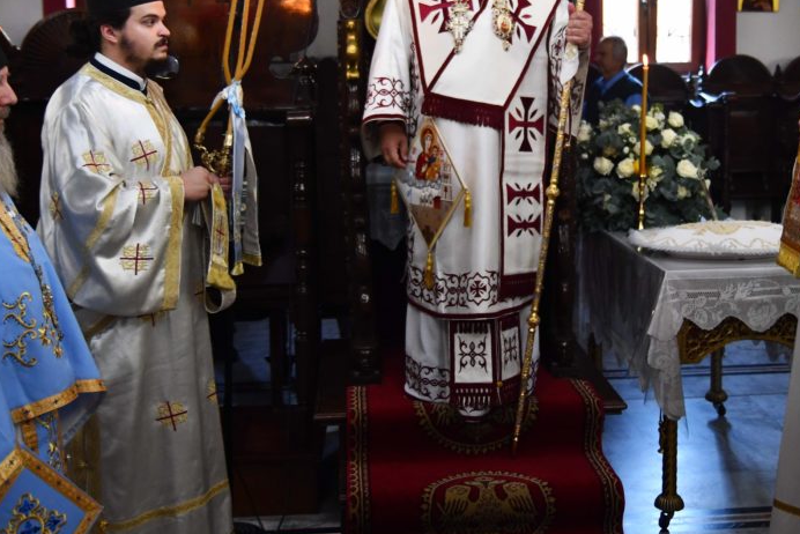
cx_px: 483
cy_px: 161
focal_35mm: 71
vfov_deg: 19.1
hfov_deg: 28.4
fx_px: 1578
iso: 1600
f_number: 2.8
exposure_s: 1/125
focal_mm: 32
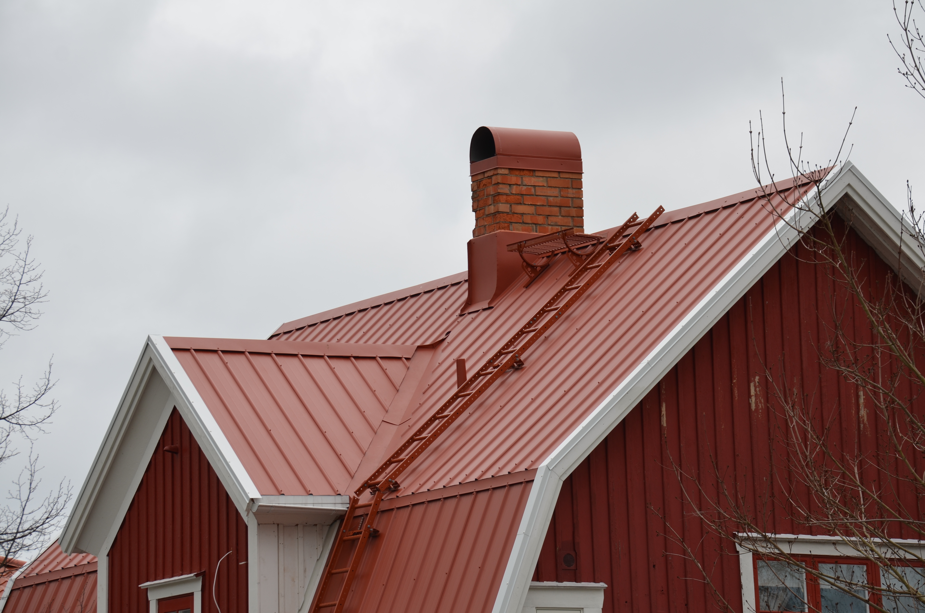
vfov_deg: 8.1
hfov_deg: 12.3
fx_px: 4308
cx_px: 462
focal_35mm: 168
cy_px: 306
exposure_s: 1/250
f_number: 7.1
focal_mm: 112
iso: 100
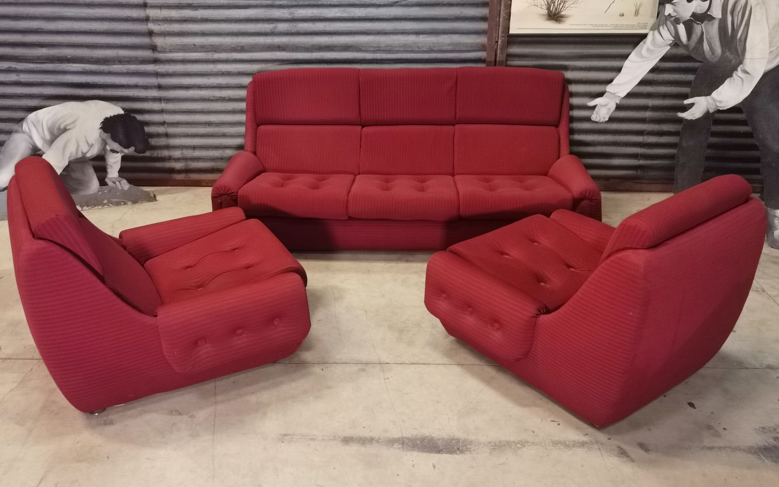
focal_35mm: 33
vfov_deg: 38.3
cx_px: 388
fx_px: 701
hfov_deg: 58.1
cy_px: 260
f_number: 1.9
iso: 640
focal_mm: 6.71
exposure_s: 1/33.3
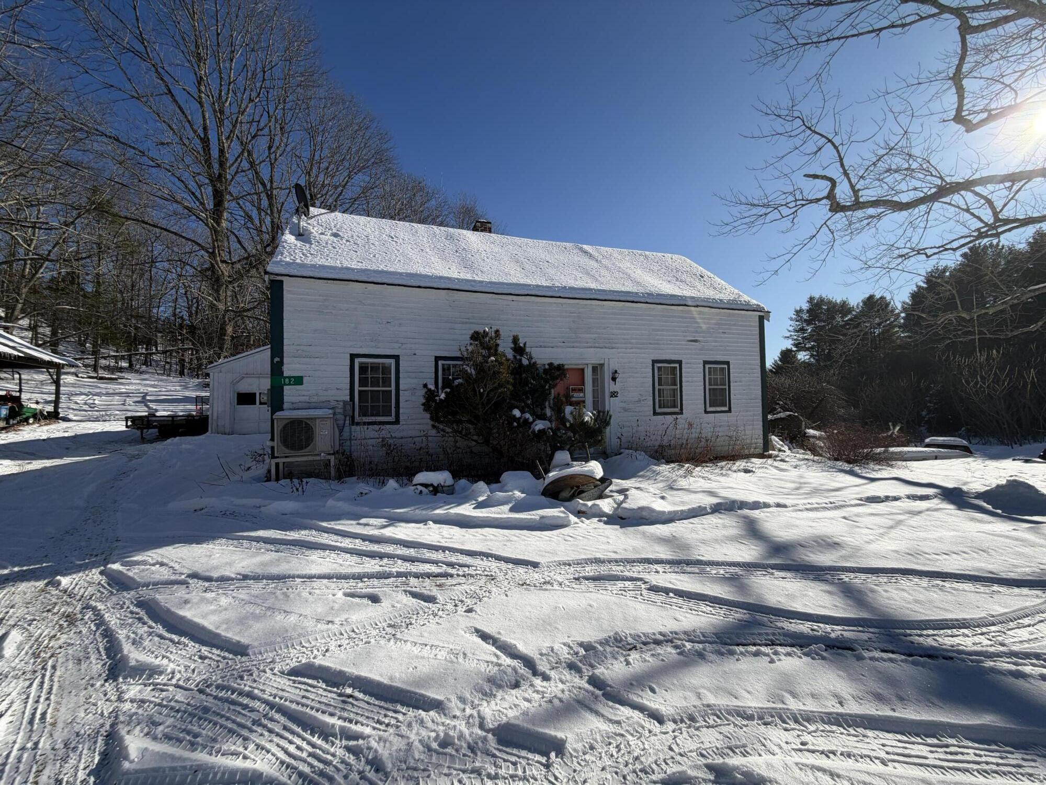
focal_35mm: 14
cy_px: 392
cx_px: 523
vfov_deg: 85.7
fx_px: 423
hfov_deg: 102.1
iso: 20
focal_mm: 2.22
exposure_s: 1/1339
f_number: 2.2
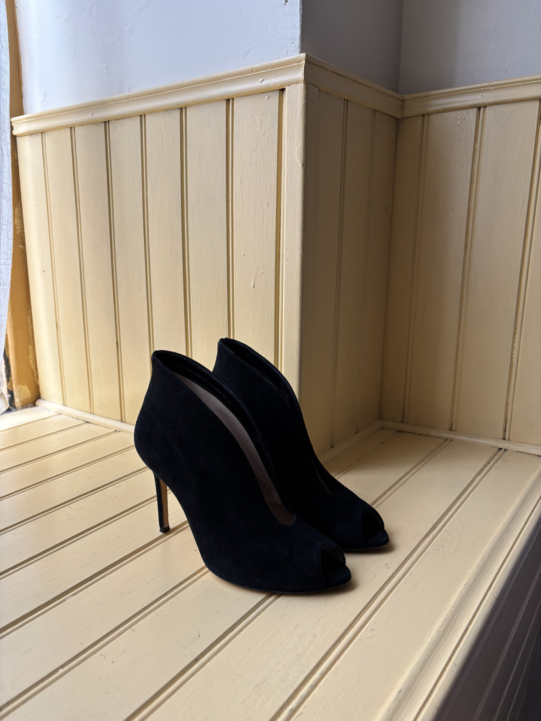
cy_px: 360
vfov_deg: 67.3
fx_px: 542
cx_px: 270
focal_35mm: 26
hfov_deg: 53.1
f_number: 1.6
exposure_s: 1/60
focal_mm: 5.96
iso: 160
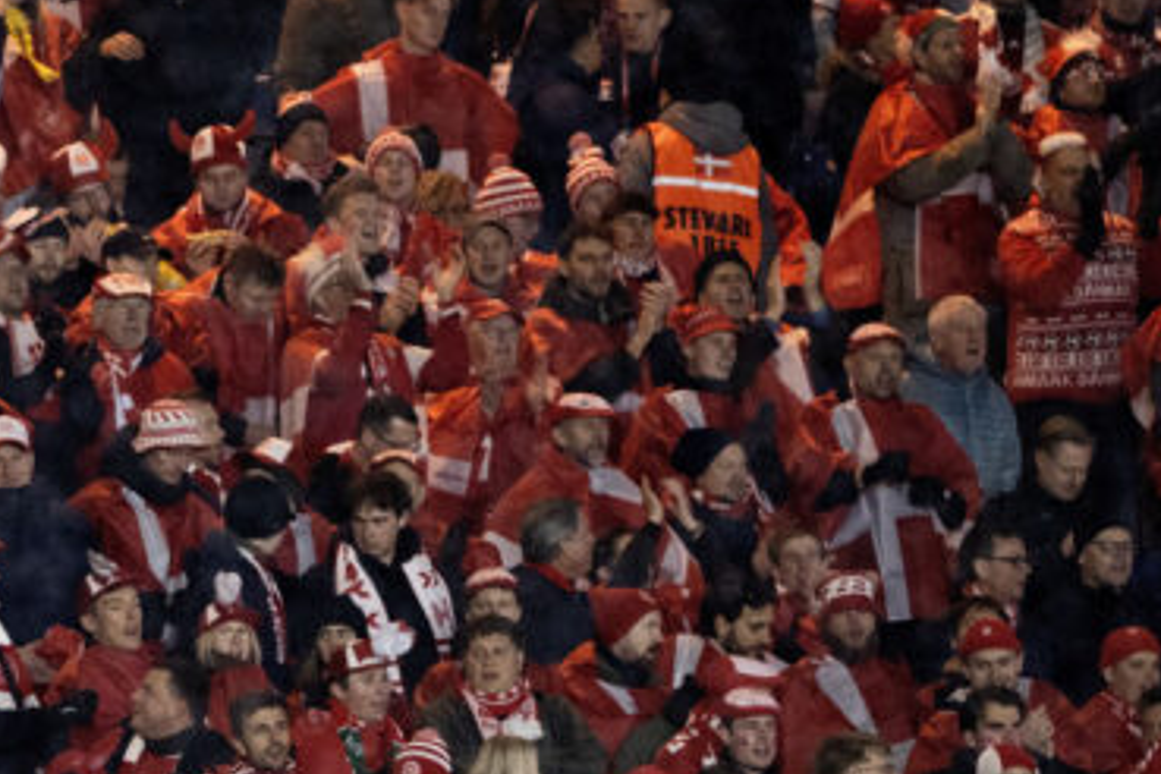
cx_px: -343
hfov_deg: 1.9
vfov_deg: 1.2
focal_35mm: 1111
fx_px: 35827
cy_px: 757
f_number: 4
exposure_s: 1/400
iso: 2500
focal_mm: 400
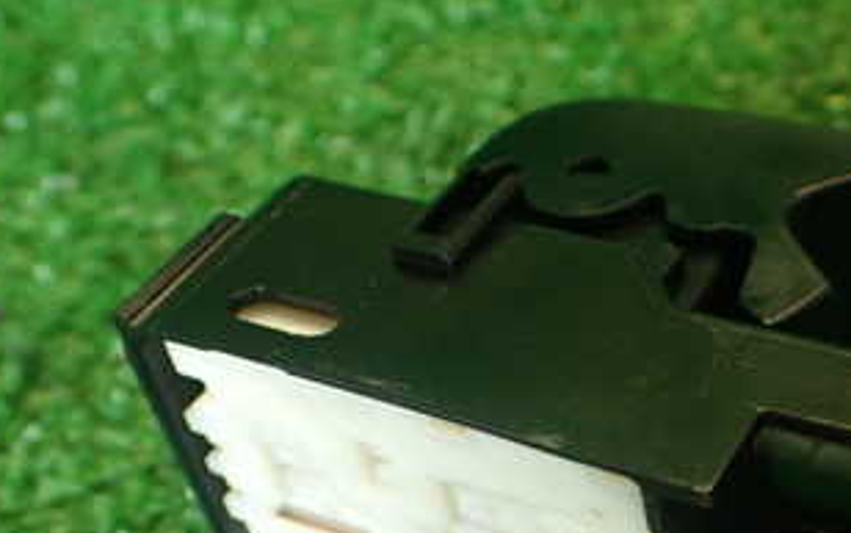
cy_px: 555
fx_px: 1532
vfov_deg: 19.1
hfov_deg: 30.4
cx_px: 658
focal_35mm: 66
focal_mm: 5.79
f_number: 2.4
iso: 200
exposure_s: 1/30
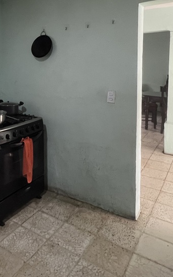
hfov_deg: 39.2
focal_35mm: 30
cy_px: 81
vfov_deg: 60.6
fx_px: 226
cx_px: 21
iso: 500
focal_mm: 1.57
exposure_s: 1/60
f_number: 1.8
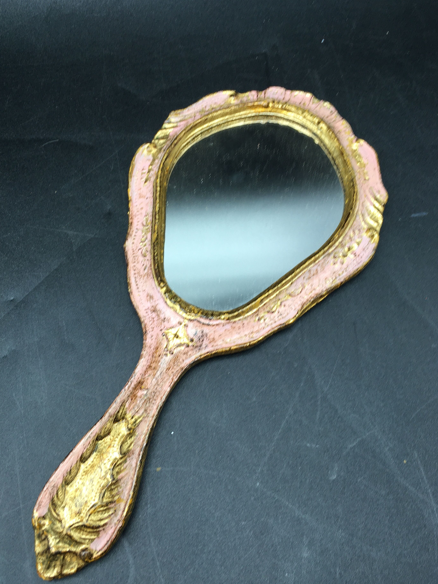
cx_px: 205
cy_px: 296
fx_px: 540
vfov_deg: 56.8
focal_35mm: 32
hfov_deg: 44.1
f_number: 2.2
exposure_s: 1/50
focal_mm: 4.15
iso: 25
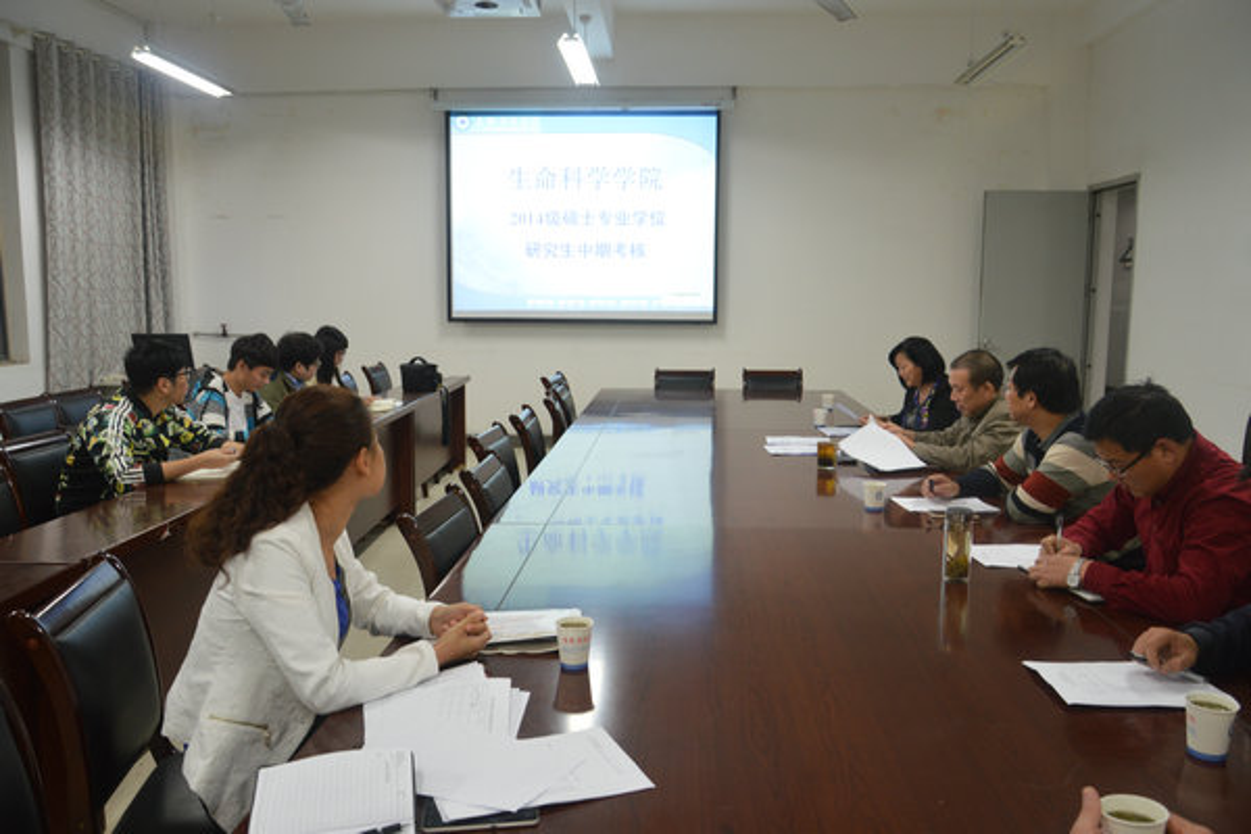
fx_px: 938
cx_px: 626
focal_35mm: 27
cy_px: 417
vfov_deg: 47.9
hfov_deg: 67.4
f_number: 3.5
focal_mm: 18
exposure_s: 1/20
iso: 400
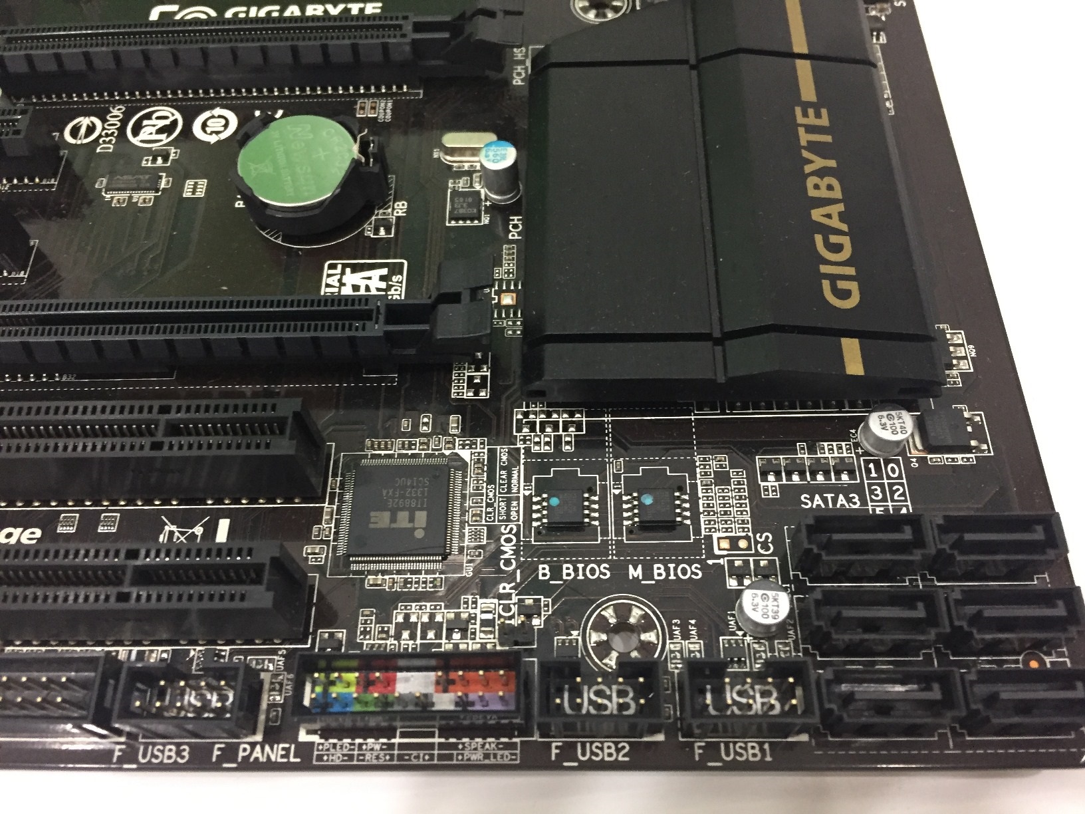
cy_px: 407
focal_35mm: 29
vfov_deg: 48.2
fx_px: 909
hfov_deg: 61.7
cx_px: 542
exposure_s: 1/33
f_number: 2.2
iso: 250
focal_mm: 4.15
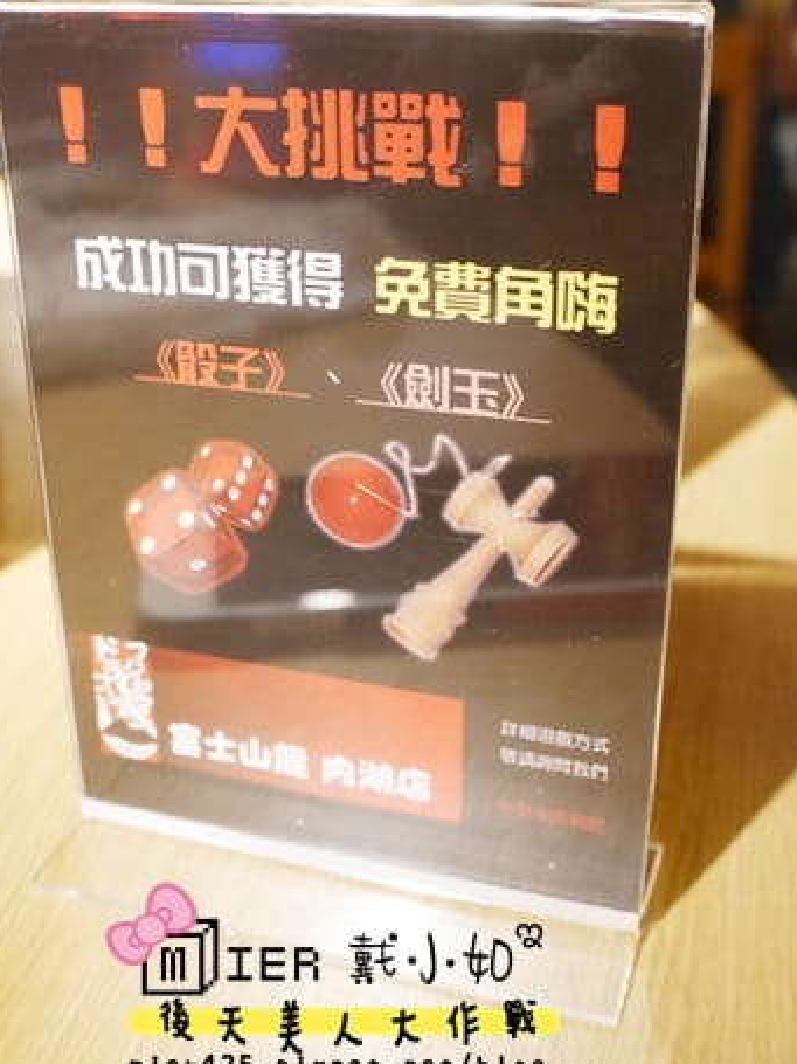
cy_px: 503
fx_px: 1689
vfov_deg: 34.9
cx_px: 370
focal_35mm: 55
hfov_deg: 26.5
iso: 3200
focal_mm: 25
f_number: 5.1
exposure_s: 1/30
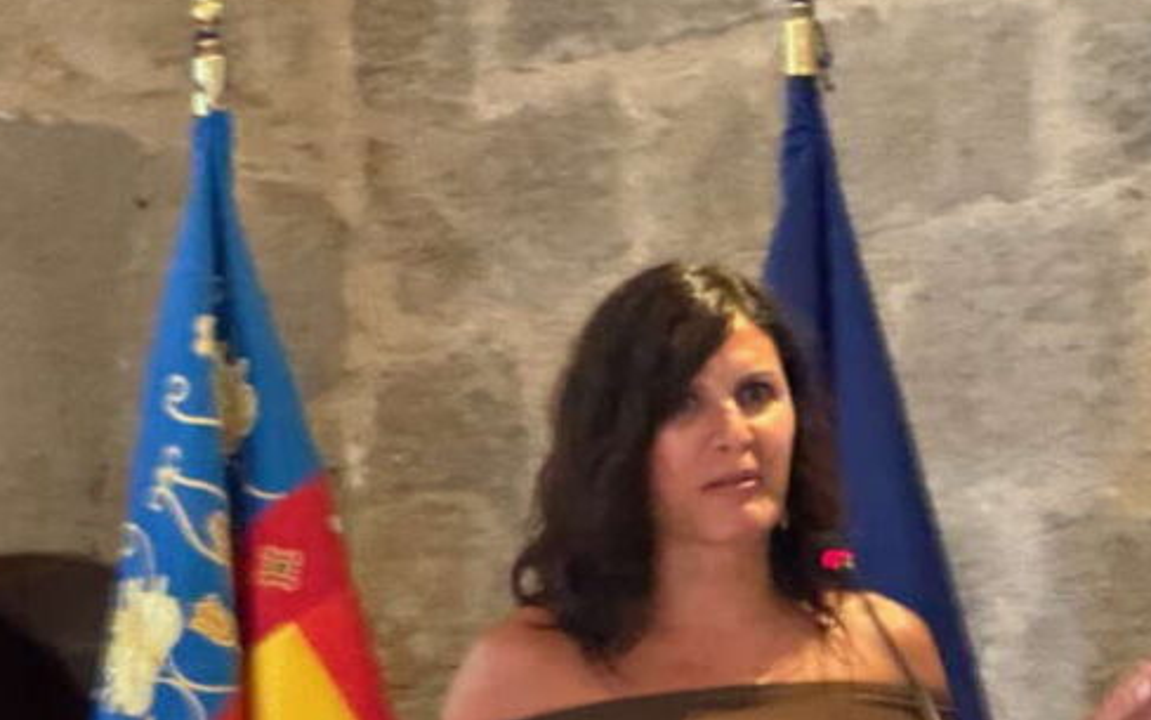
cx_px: 906
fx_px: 8375
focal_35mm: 267
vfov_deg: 4.9
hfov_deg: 7.8
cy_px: 496
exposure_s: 1/40
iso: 1250
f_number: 2.8
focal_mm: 15.66
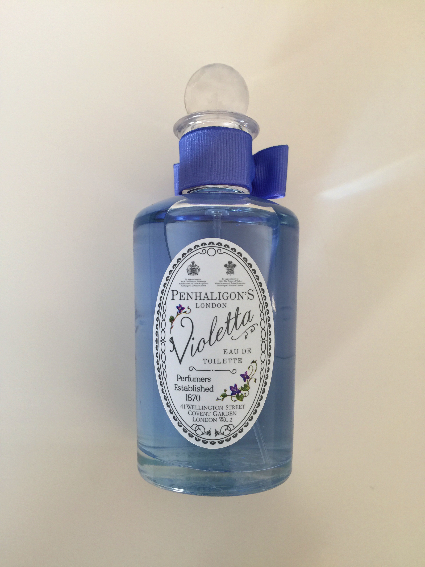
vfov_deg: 61.7
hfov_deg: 48.2
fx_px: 475
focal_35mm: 29
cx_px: 212
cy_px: 284
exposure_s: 1/40
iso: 32
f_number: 2.2
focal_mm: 4.15
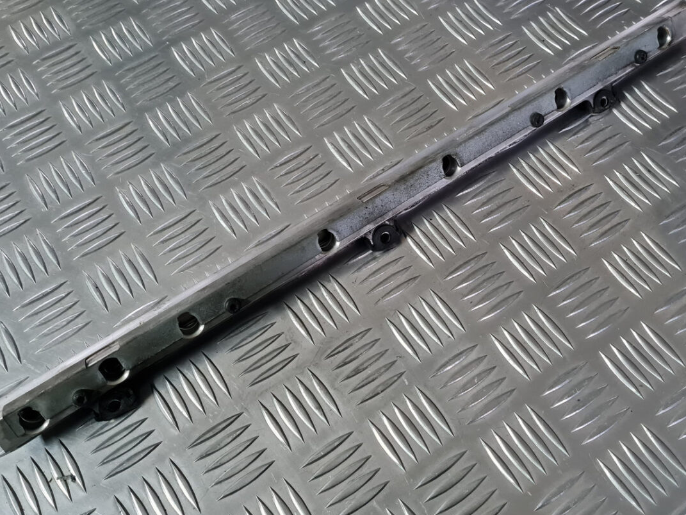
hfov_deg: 53.9
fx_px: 674
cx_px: 366
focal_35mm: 34
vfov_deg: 41.7
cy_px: 233
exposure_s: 1/50
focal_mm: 5.4
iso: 640
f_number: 1.8
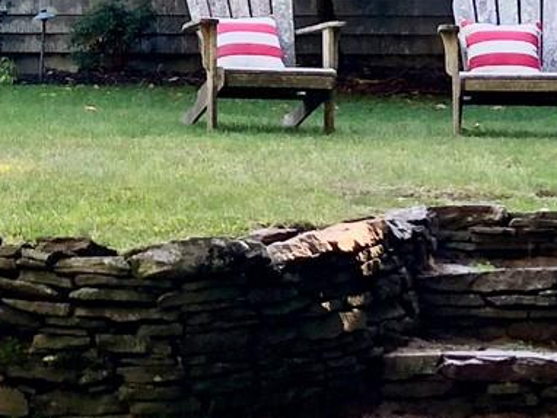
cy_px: -178
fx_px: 2415
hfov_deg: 12.8
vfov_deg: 9.7
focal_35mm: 150
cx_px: -105
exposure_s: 1/120
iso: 50
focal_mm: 3.99
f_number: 1.8
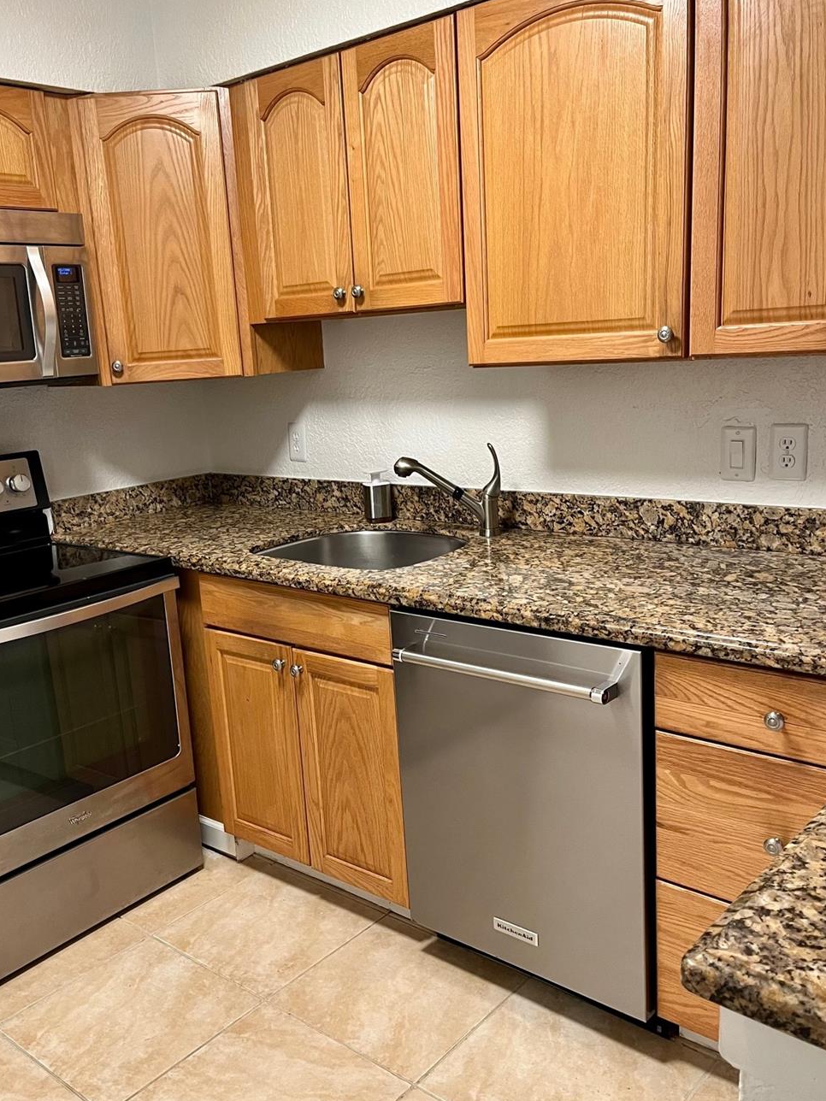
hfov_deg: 45.3
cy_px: 558
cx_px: 351
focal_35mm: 31
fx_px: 986
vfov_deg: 58.3
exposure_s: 1/60
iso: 125
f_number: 1.6
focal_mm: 5.1
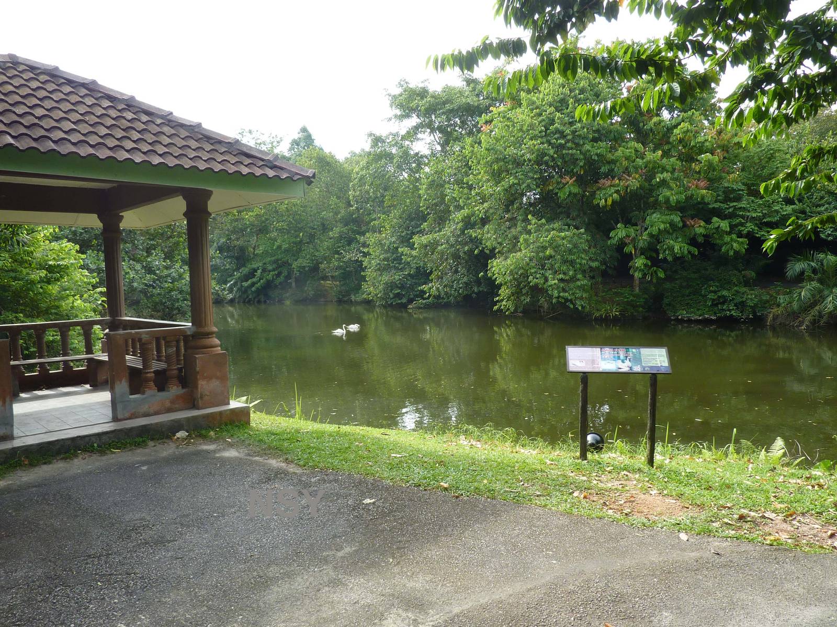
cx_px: 418
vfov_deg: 54.9
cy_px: 314
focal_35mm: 25
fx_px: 604
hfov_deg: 69.4
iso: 80
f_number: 3.5
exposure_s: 1/100
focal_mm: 4.1
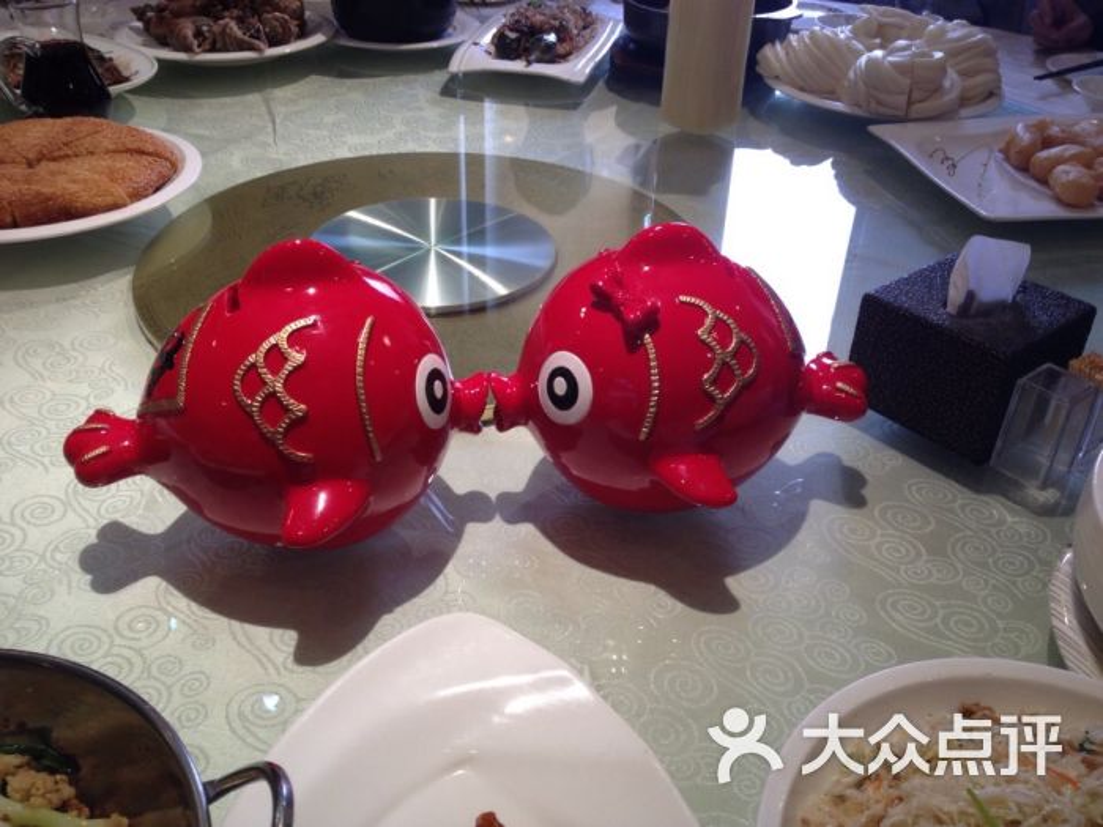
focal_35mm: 35
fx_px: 1115
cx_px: 552
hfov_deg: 52.6
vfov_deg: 40.7
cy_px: 414
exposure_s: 1/40
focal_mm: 4.28
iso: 64
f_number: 2.4
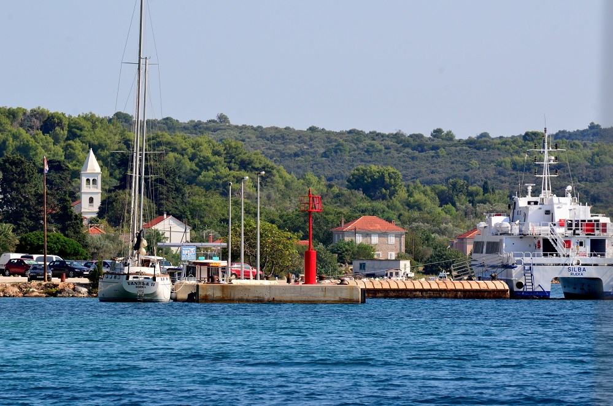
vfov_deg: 4.1
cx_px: 306
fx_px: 5606
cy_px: 203
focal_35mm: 330
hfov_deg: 6.3
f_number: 13
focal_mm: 220
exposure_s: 1/400
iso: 400
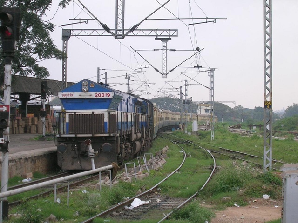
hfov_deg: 20.9
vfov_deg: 15.7
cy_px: 112
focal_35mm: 94
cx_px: 149
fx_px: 809
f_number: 4.5
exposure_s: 1/130
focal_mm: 14.2
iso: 50
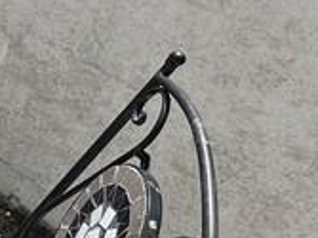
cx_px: -404
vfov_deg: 16.4
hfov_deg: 15.3
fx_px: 789
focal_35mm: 86
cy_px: -50
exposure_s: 1/2398
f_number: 2.2
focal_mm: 2.22
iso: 40
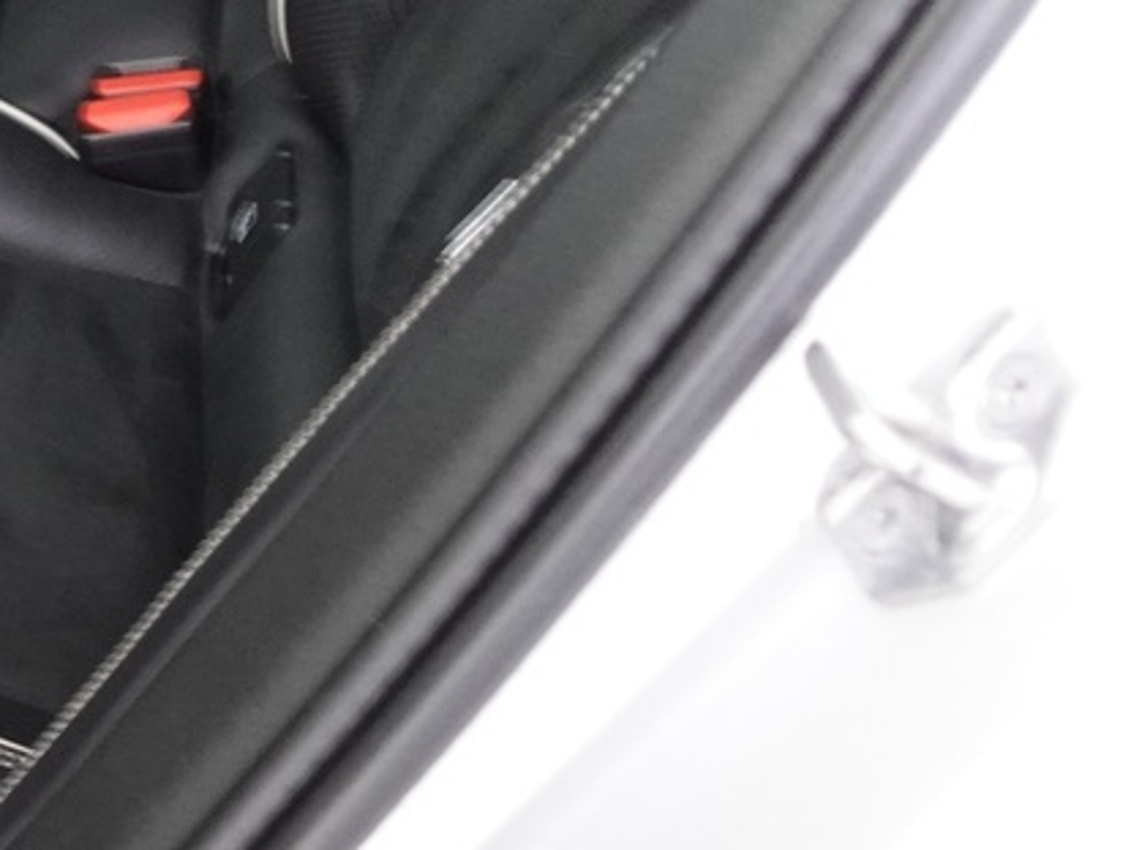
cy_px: -98
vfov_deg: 16.0
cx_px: -433
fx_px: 2943
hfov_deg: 19.6
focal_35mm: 90
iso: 1000
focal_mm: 9.4
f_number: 1.8
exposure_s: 1/8
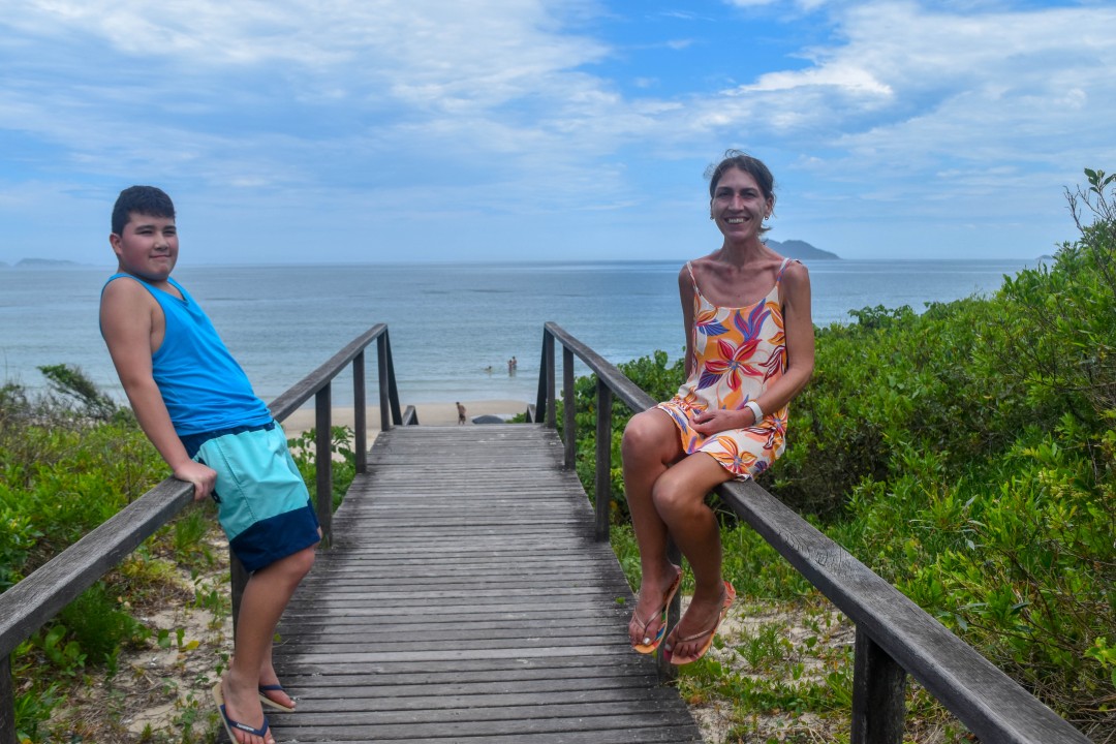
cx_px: 558
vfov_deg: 36.9
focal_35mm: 36
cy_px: 372
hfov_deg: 53.1
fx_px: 1116
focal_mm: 24
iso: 400
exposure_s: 1/1600
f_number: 7.1
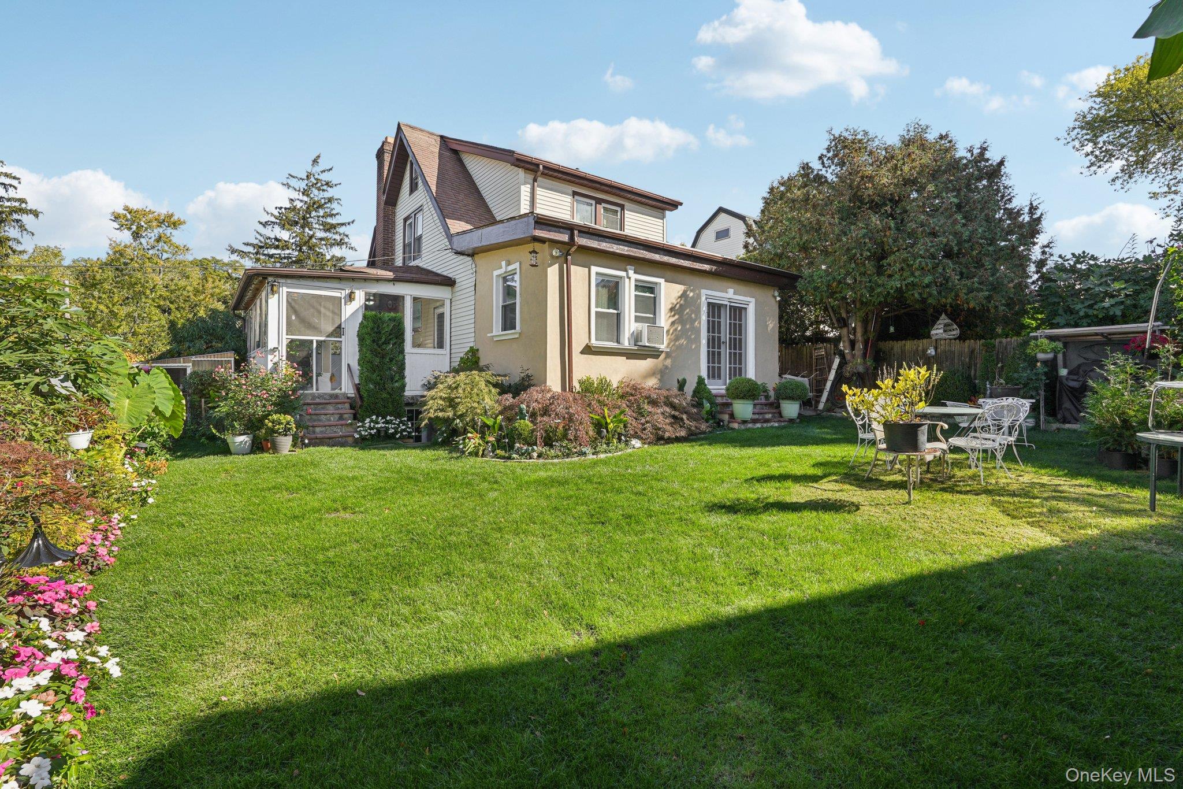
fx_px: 526
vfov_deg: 73.7
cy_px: 394
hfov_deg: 96.7
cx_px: 592
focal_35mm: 16
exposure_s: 1/125
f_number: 9
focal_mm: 16
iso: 100
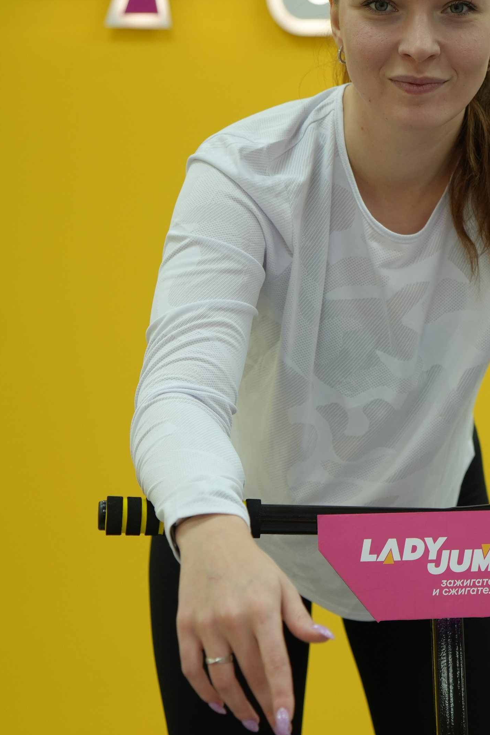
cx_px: 413
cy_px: 380
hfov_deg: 13.5
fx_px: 2062
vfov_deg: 20.2
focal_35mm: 101
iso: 400
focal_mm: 56
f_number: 4
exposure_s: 1/160
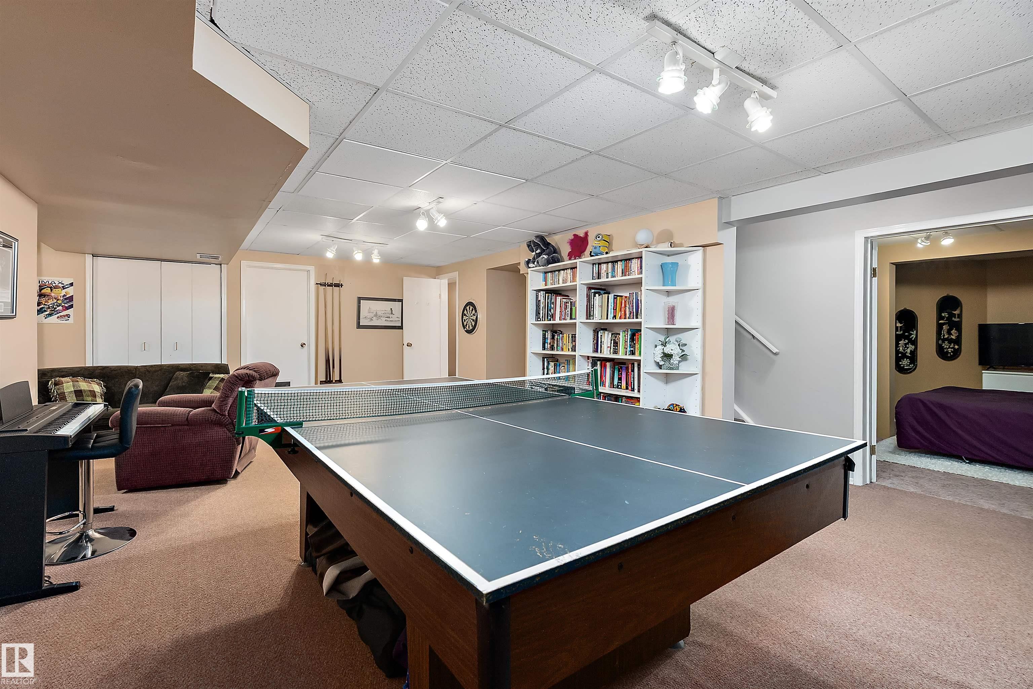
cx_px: 516
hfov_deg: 96.7
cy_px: 344
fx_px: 459
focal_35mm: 16
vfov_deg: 73.8
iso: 1000
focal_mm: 16
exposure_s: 1/13
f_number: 8
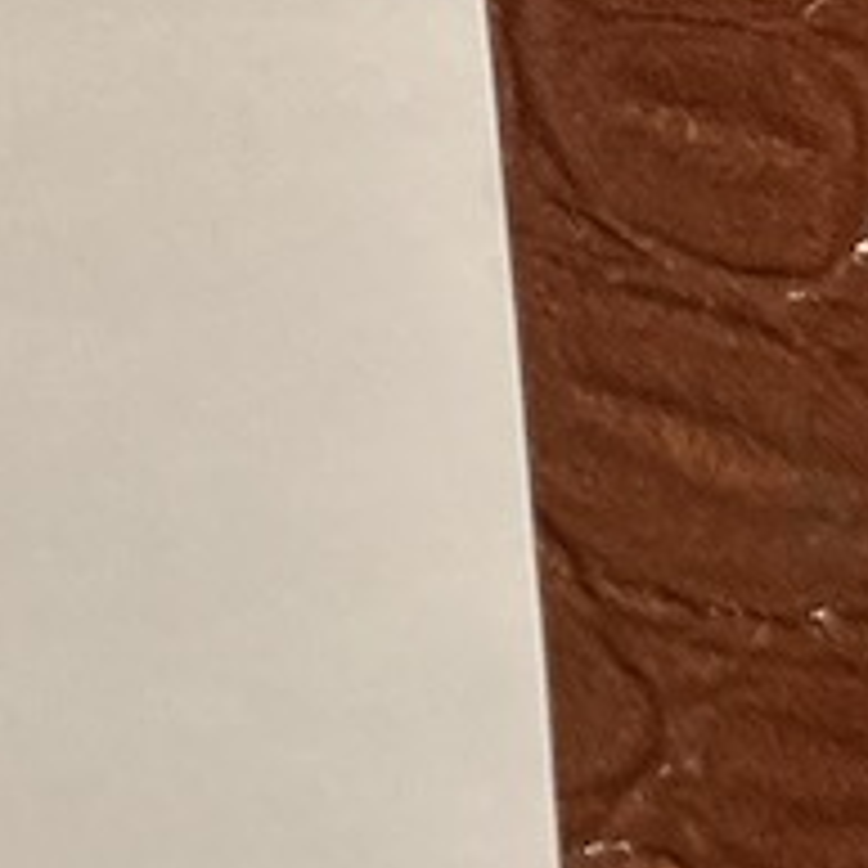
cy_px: -571
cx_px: -724
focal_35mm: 141
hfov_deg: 11.4
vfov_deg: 11.7
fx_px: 4000
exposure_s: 1/60
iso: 320
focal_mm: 6.86
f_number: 1.78
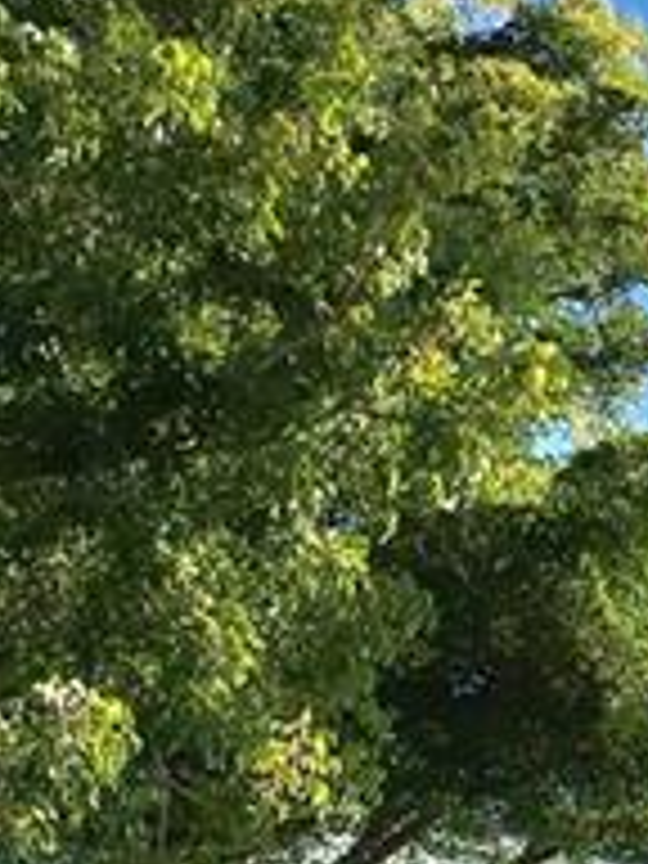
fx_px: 2895
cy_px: 1238
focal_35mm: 116
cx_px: 860
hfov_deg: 12.4
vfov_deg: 15.8
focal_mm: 4.15
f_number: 2.2
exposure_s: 1/1099
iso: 25
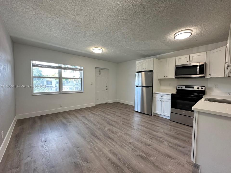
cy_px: 86
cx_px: 116
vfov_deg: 85.7
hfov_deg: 102.1
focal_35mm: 14
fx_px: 93
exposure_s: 1/120
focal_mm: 2.22
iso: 250
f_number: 2.2
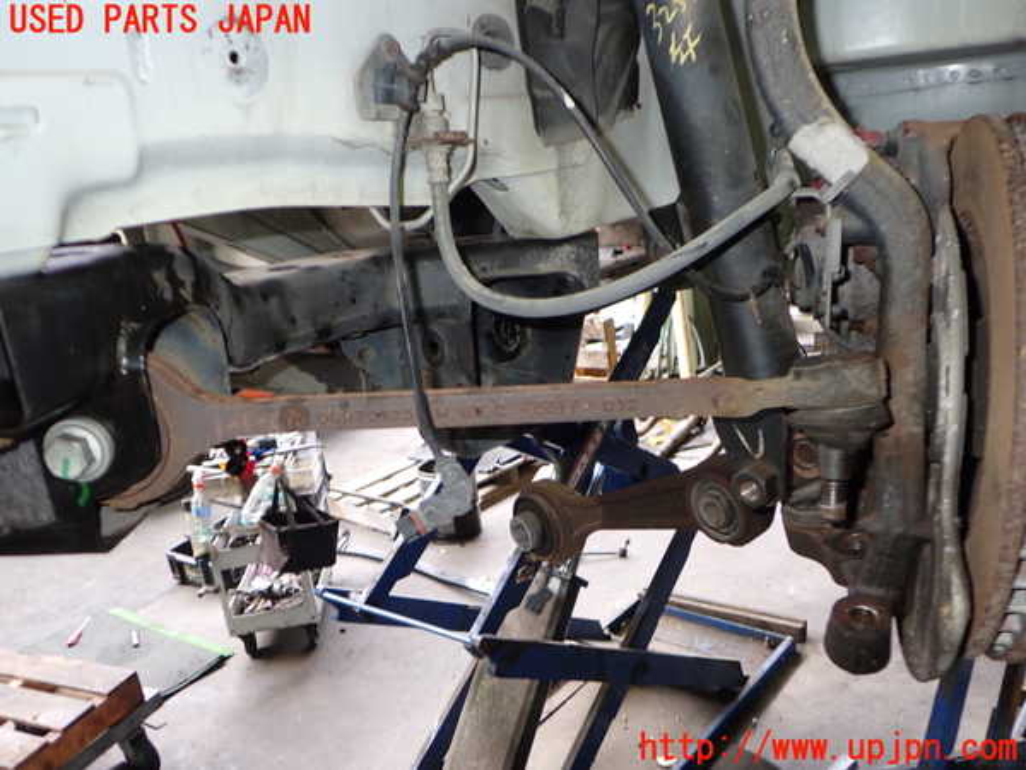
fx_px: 889
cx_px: 513
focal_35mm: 30
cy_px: 385
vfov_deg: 46.8
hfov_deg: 60.0
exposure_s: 1/30
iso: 200
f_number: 2.3
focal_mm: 5.4
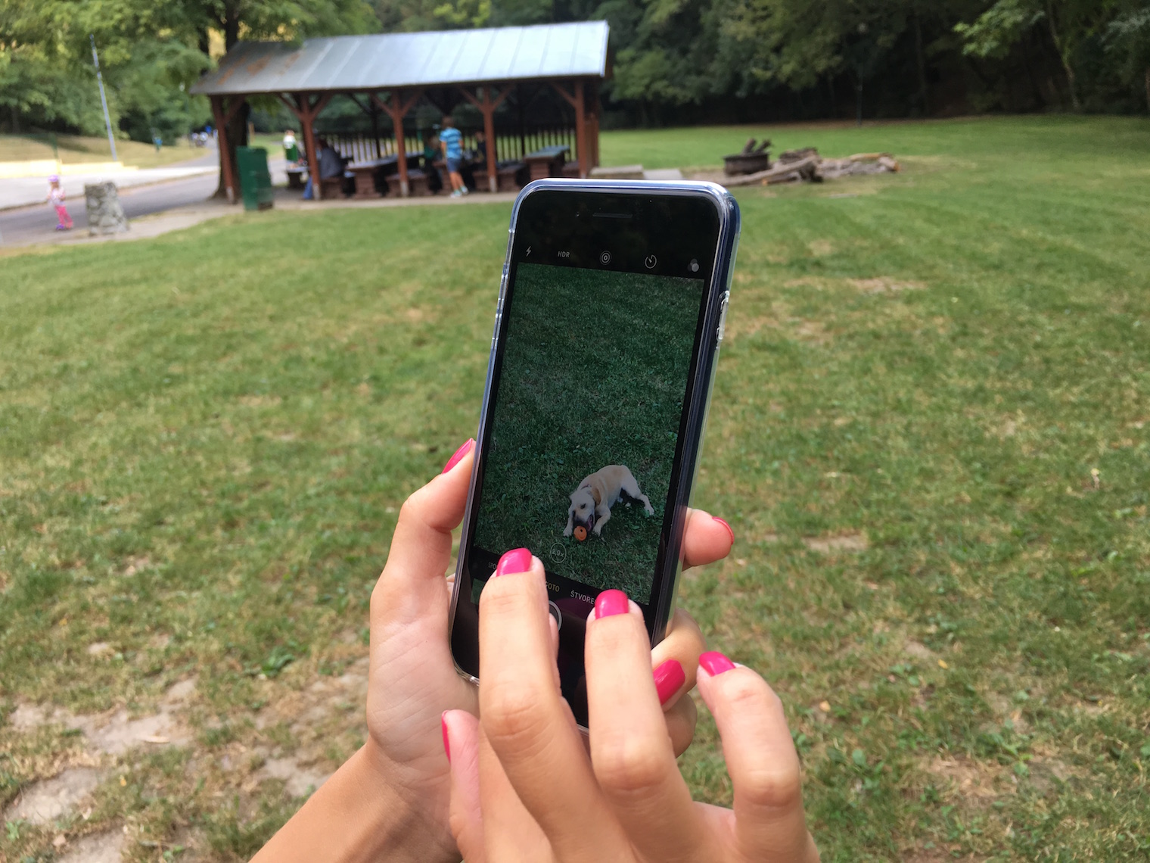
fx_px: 963
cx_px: 575
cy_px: 432
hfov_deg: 61.7
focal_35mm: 29
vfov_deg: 48.2
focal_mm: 4.15
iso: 25
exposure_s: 1/100
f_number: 2.2
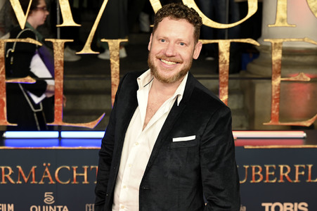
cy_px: 106
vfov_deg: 18.2
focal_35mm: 75
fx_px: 660
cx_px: 158
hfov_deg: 27.0
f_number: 5.6
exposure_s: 1/125
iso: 640
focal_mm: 75
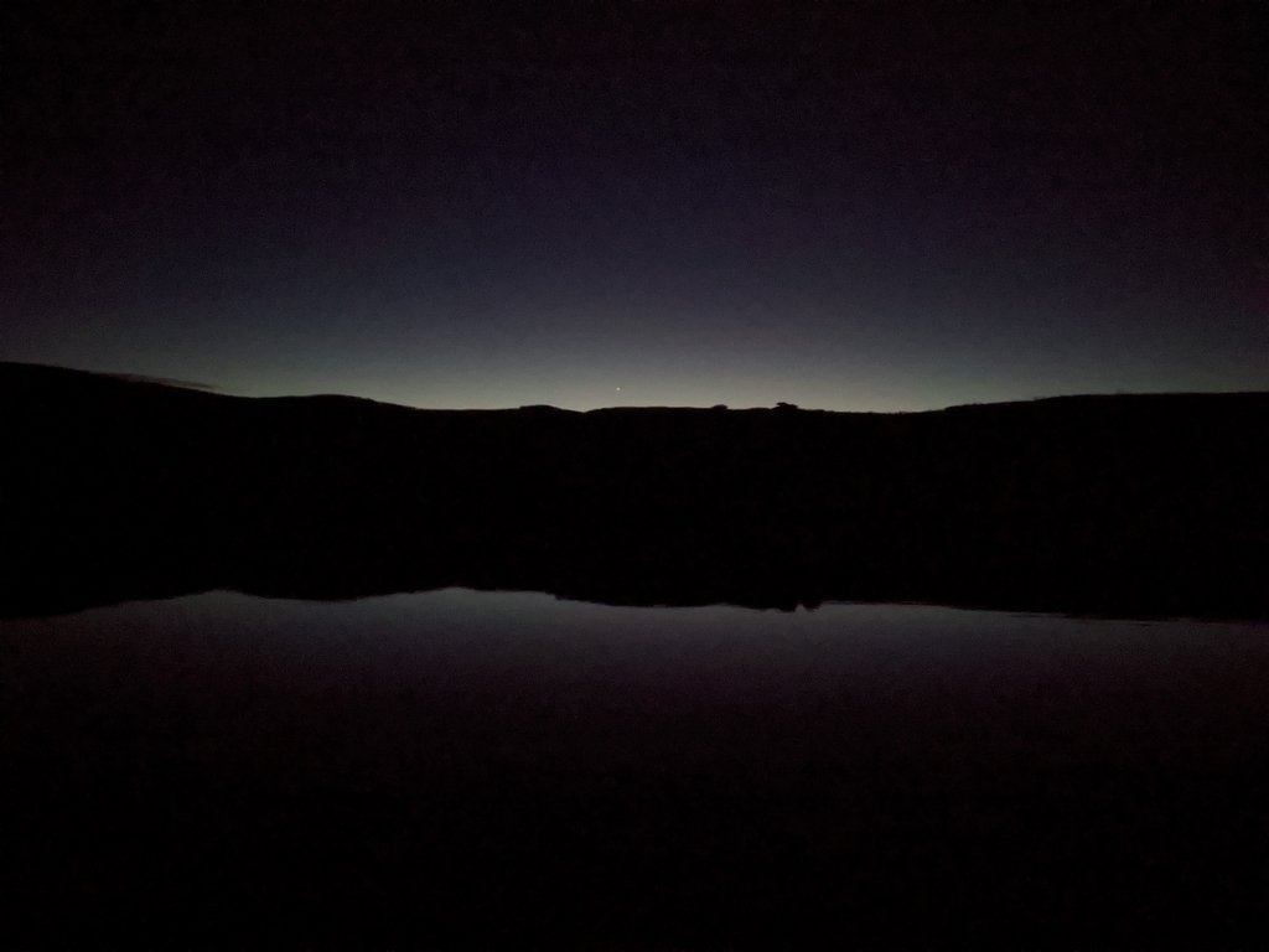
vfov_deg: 51.4
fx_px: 990
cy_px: 476
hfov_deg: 65.3
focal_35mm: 27
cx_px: 634
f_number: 1.8
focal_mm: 4.44
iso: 5610
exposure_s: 1/17.1
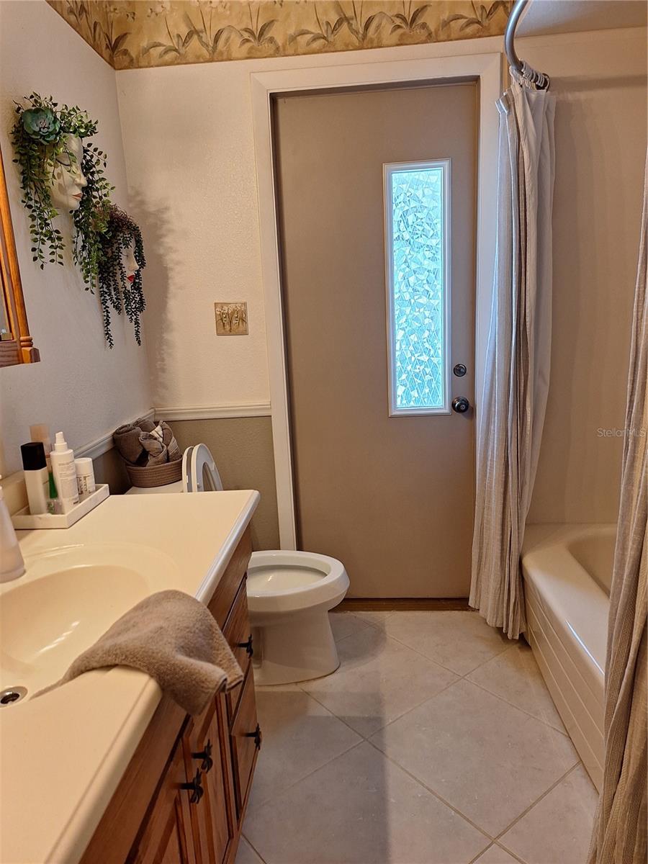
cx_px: 324
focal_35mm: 23
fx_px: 574
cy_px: 432
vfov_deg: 73.9
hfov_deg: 58.9
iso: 64
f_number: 1.8
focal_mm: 5.54
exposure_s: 1/40
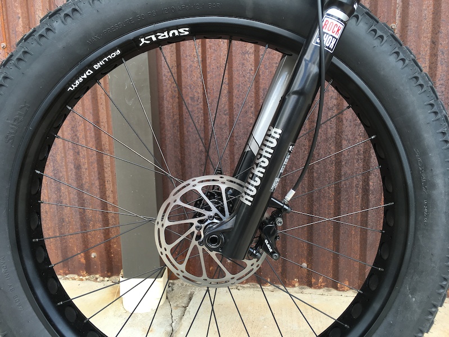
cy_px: 168
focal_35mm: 29
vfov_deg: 48.2
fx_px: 376
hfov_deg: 61.7
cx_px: 224
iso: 25
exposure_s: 1/124
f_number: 2.2
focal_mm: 4.15
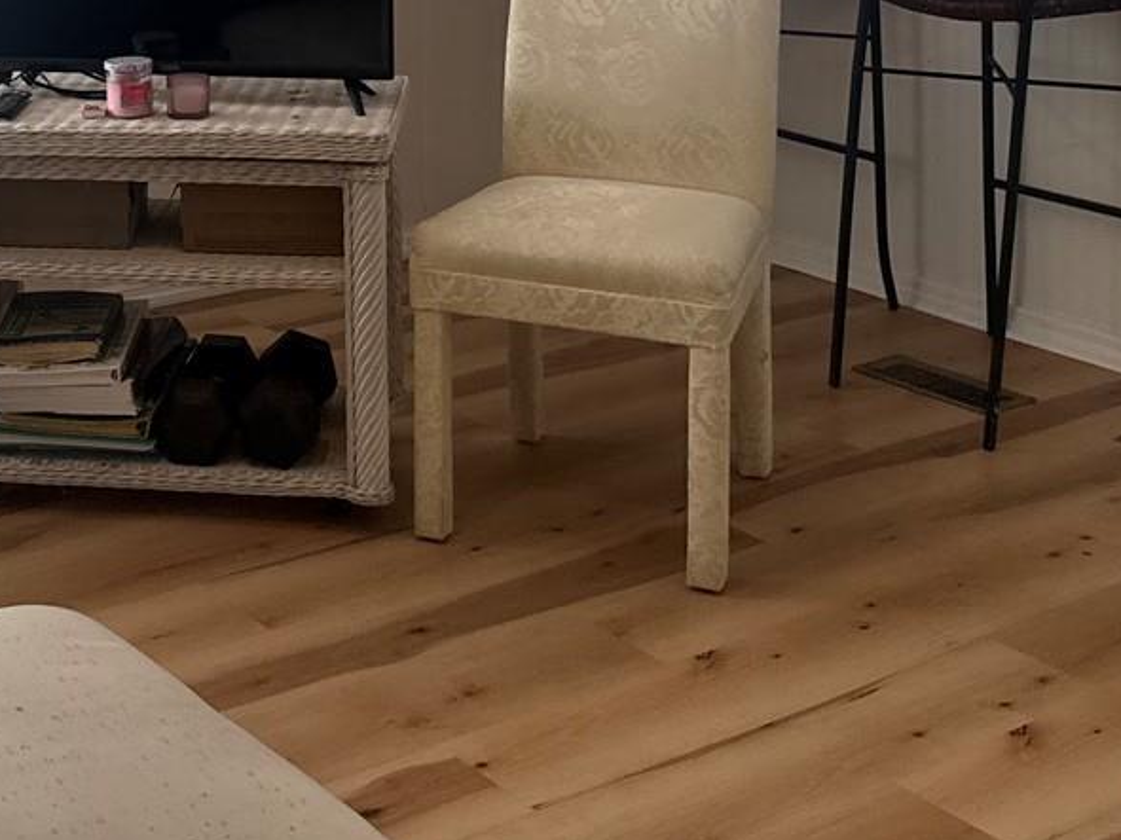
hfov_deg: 29.2
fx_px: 2105
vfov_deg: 21.0
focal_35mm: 65
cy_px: -182
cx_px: 230
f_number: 1.78
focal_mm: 6.76
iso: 125
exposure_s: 1/147
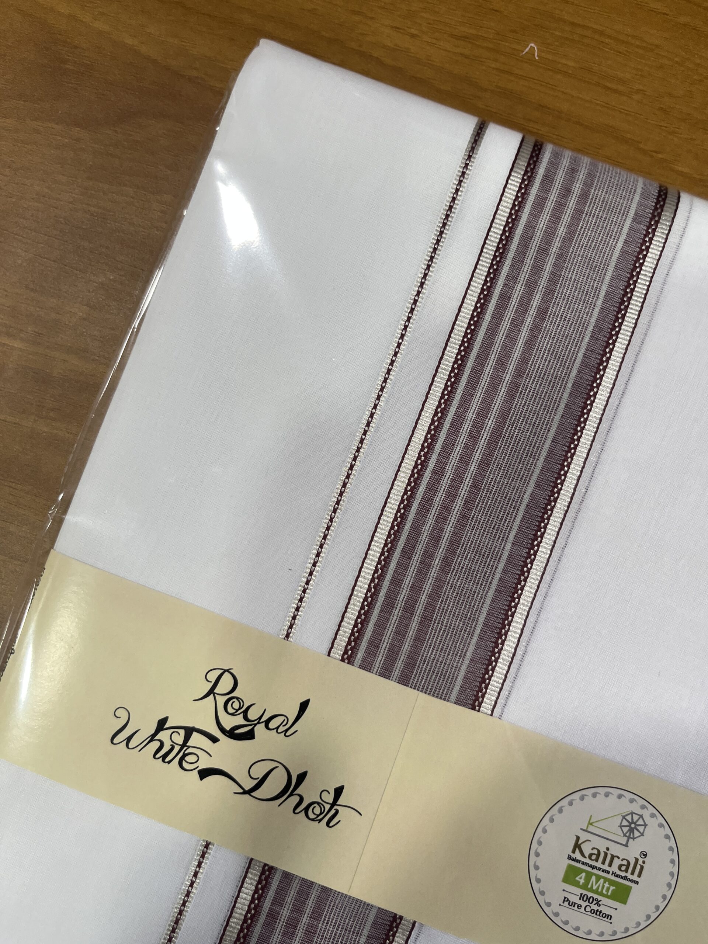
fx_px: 709
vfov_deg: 67.3
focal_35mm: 26
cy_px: 472
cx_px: 354
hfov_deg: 53.1
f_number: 1.6
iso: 80
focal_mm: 5.1
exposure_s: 1/100
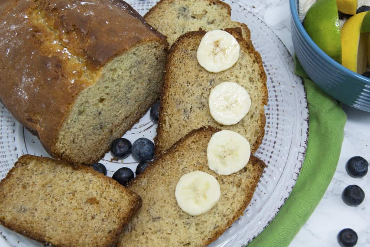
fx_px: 463
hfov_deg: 43.6
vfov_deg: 29.9
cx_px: 185
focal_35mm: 45
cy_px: 124
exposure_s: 1/4
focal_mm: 30
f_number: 8
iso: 200
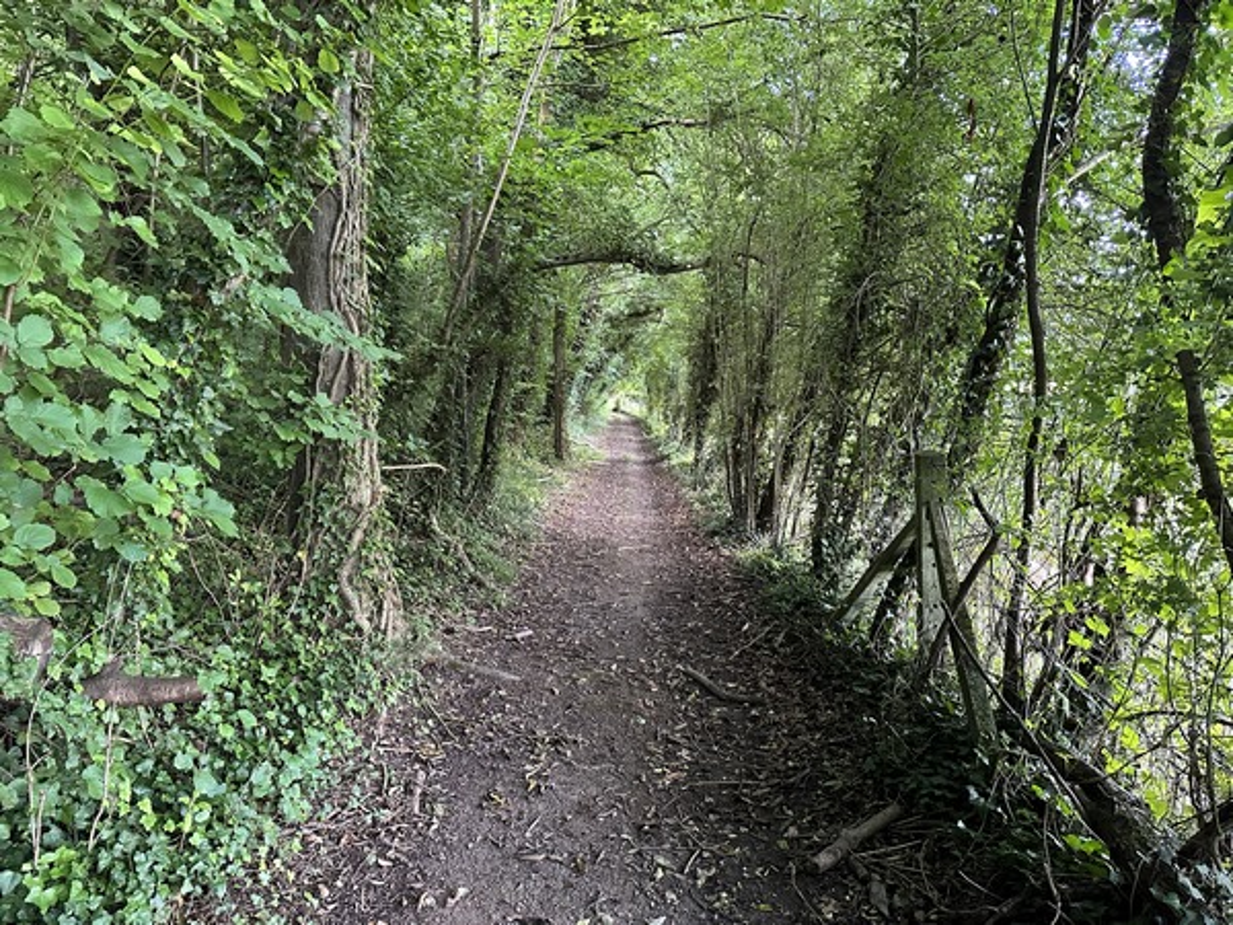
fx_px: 855
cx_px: 616
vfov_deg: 56.8
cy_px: 462
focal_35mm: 24
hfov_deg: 71.6
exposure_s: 1/60
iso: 800
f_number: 1.78
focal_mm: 6.86
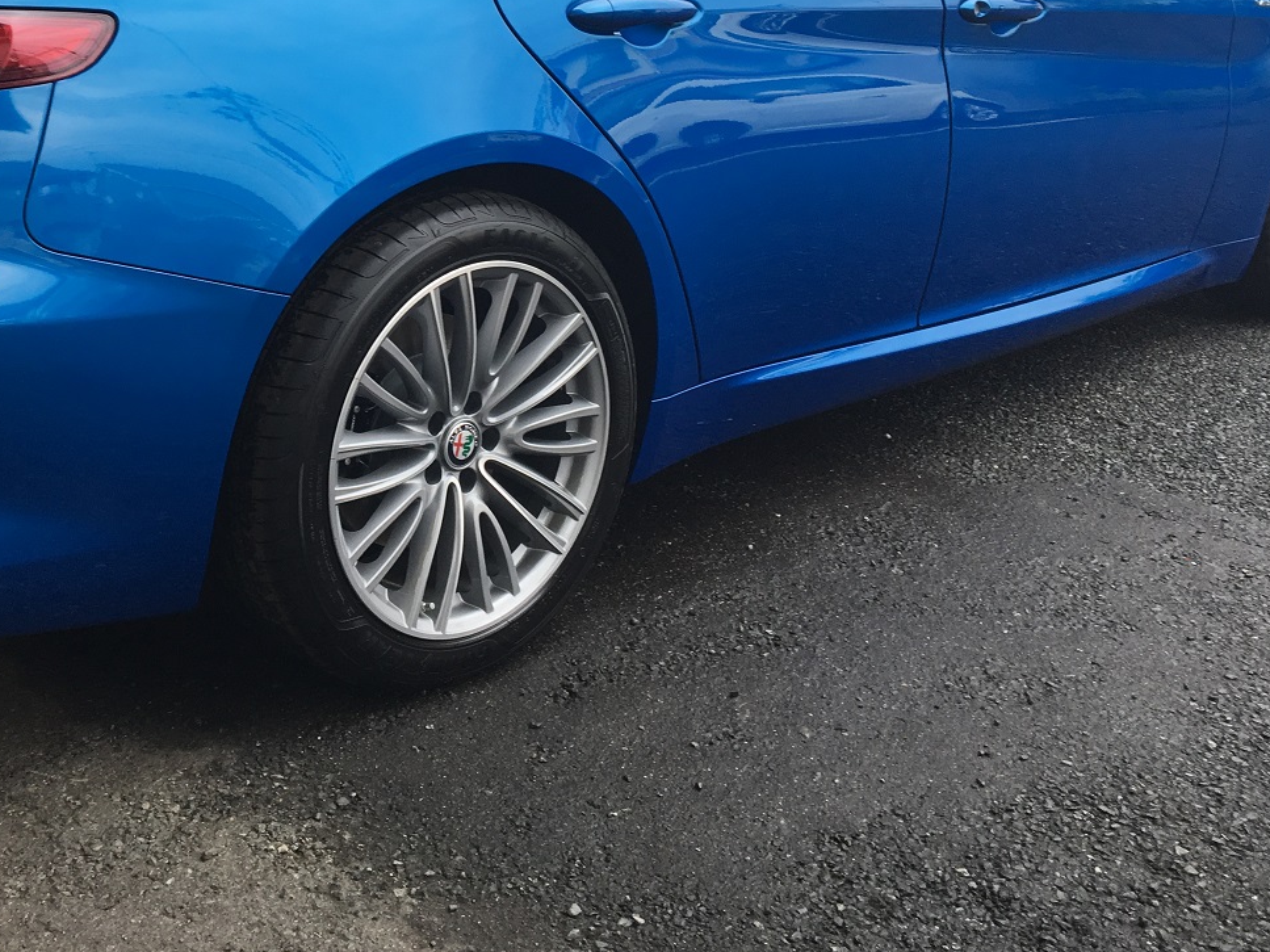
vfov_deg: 31.6
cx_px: 401
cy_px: 238
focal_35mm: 45
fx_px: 1651
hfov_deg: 41.4
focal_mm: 4.15
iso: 32
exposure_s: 1/60
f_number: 2.2
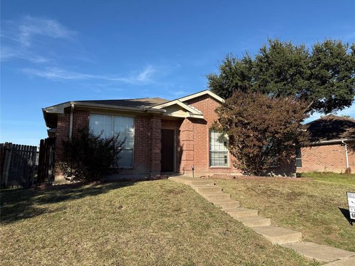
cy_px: 133
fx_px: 246
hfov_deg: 71.6
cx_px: 178
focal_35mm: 24
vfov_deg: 56.8
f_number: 1.78
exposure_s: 1/3759
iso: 80
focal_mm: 6.76
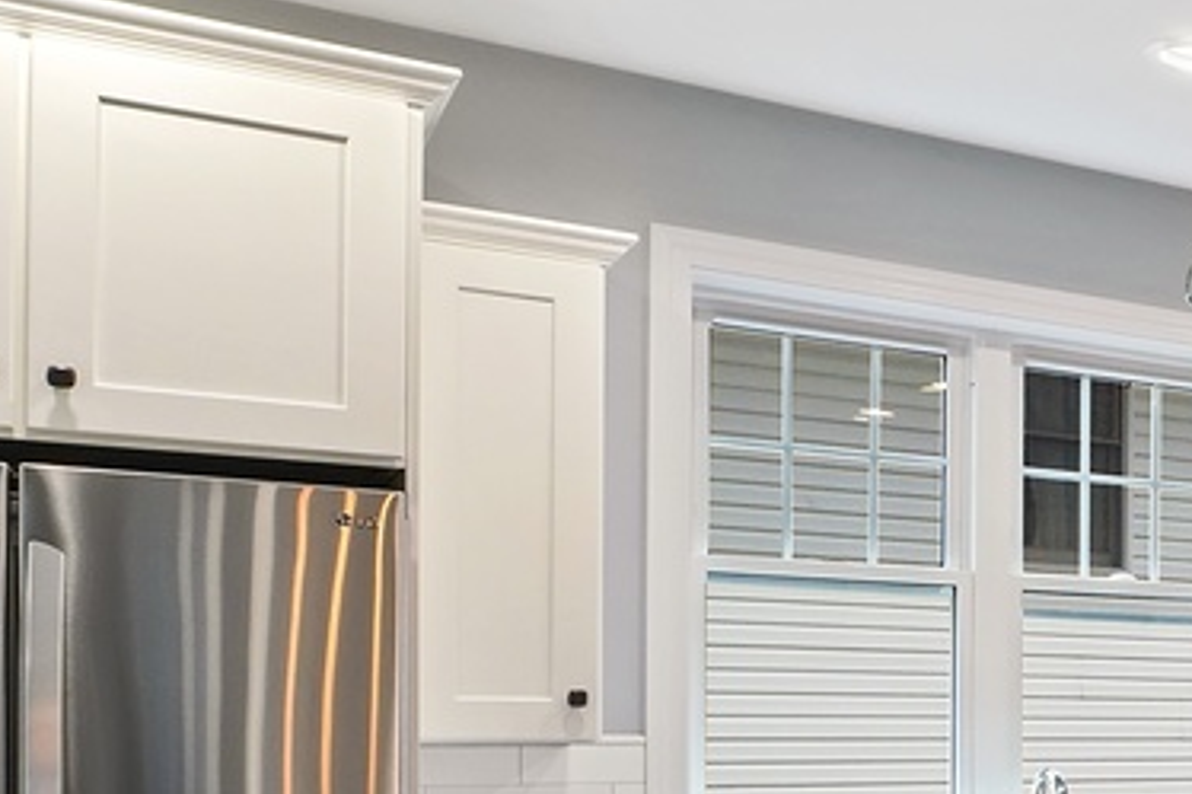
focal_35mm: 52
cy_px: 788
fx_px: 1721
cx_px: 1901
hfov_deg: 25.5
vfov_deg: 24.8
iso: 500
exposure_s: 1/20
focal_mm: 12
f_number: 8
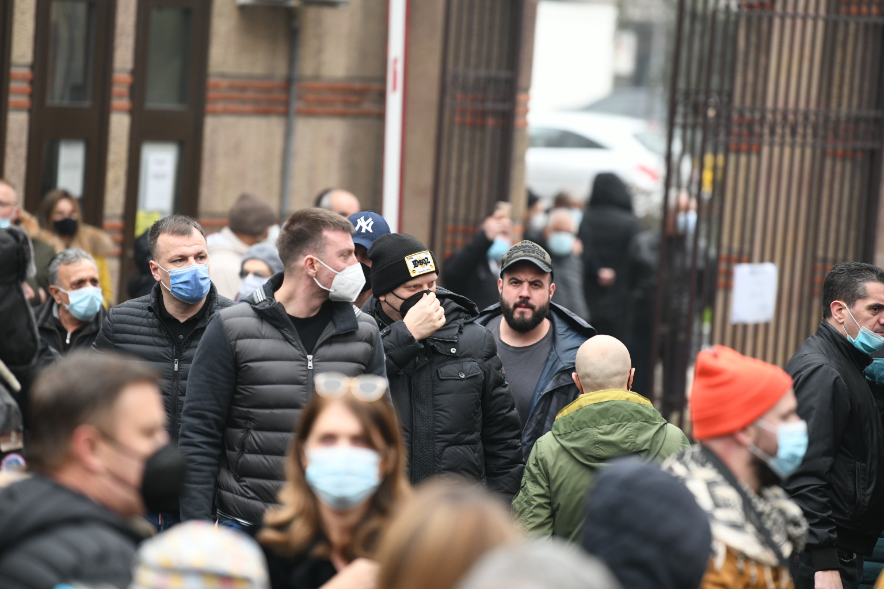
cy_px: 286
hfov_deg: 9.8
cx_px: 460
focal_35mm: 211
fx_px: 5181
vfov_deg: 6.5
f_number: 3.5
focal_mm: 200
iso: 1250
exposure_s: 1/400
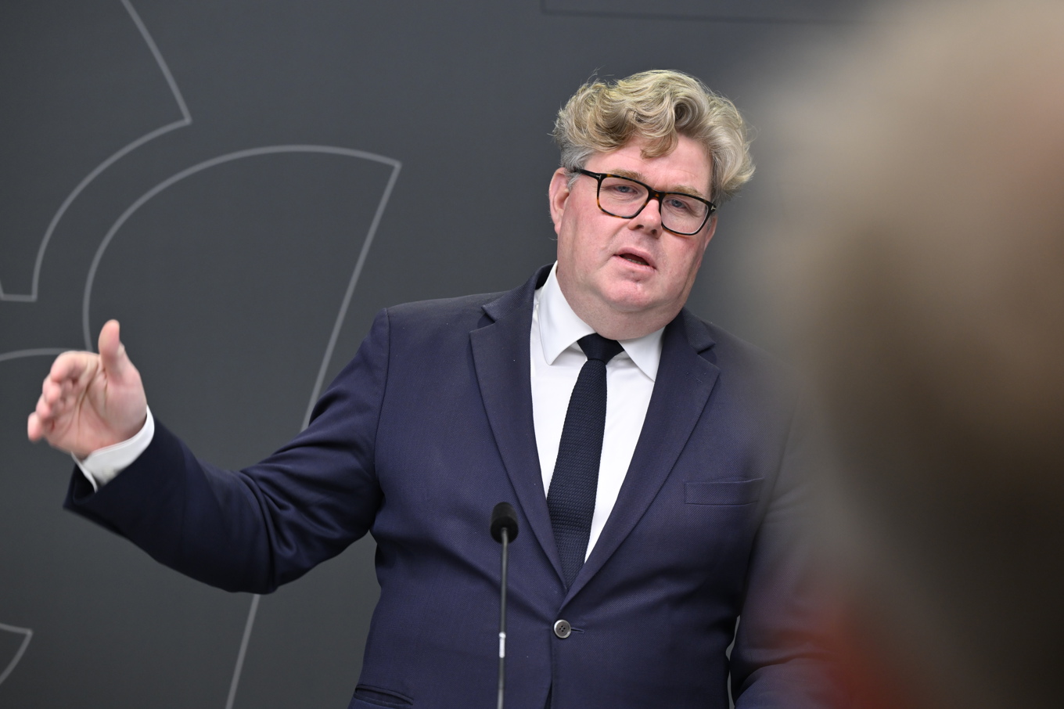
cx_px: 532
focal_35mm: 120
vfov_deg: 11.4
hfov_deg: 17.1
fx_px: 3546
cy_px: 354
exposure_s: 1/200
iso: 1000
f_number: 4
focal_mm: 120
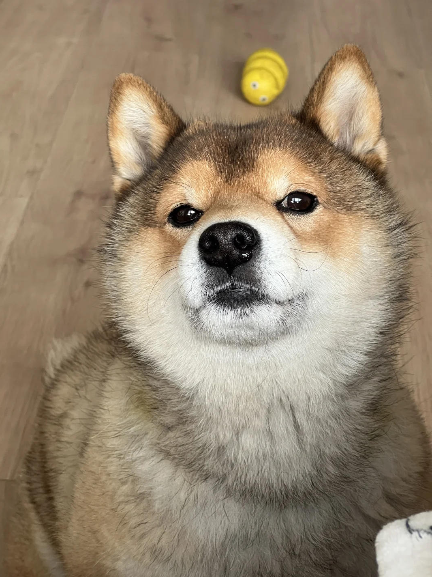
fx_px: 1298
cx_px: 214
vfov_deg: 25.0
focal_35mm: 78
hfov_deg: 18.9
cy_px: 288
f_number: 2.8
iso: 320
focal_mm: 9
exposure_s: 1/121
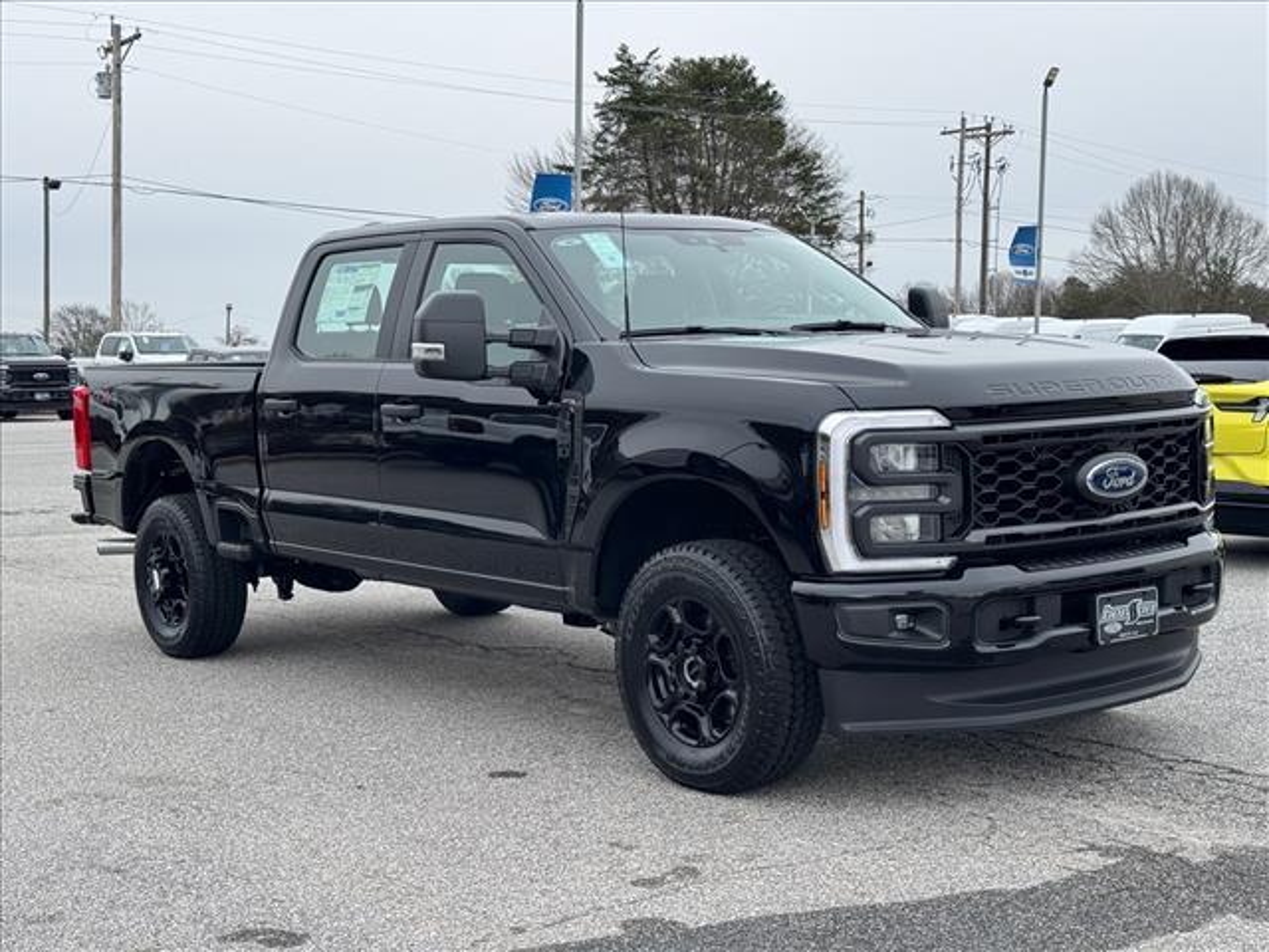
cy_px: 476
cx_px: 634
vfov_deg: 30.3
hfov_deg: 39.7
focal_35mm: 48
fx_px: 1760
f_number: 1.78
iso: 64
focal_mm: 6.76
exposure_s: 1/926
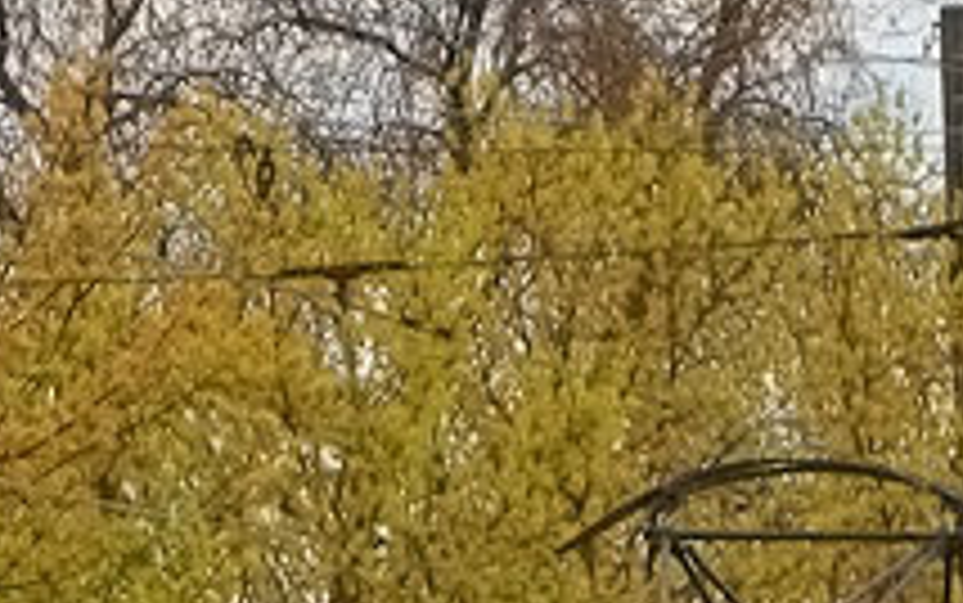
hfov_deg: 3.9
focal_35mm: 542
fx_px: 14232
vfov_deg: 2.4
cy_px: 945
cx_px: 400
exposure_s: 1/500
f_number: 5
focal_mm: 35.26
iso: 125
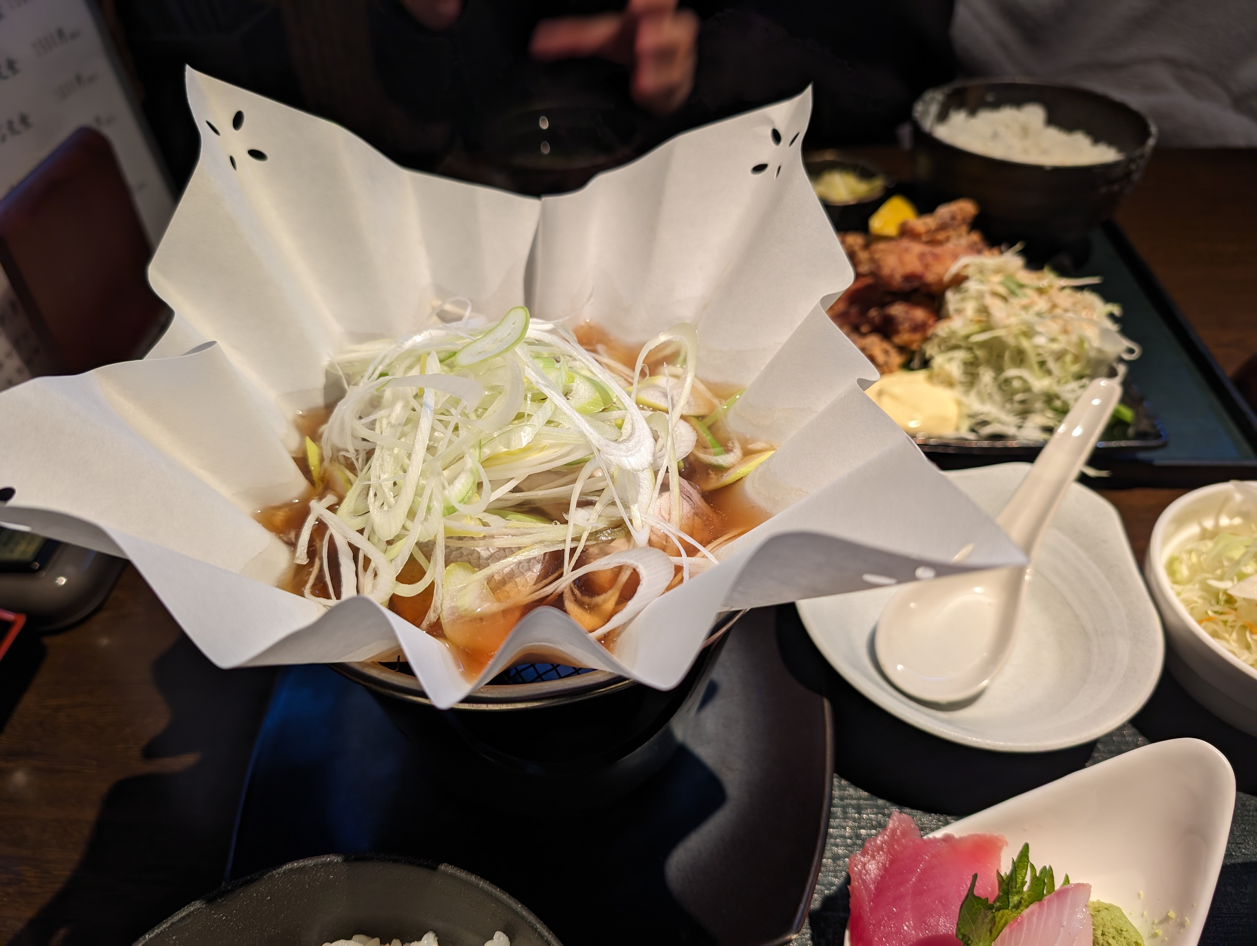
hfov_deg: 71.5
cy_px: 473
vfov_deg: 56.9
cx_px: 628
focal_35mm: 24
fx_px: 873
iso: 38
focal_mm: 6.9
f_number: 1.68
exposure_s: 1/30
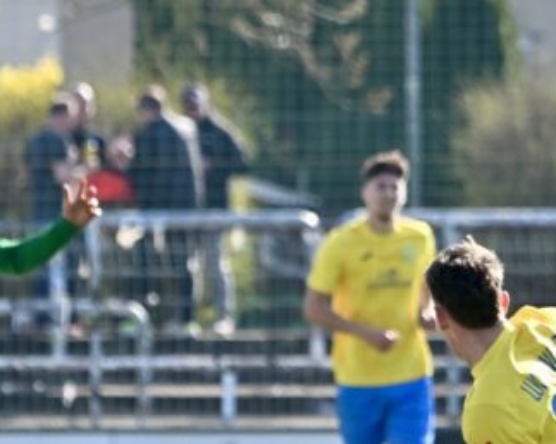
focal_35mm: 715
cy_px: 381
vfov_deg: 2.2
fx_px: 11759
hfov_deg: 2.7
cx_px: 518
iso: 320
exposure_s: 1/1250
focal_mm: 240
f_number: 5.6
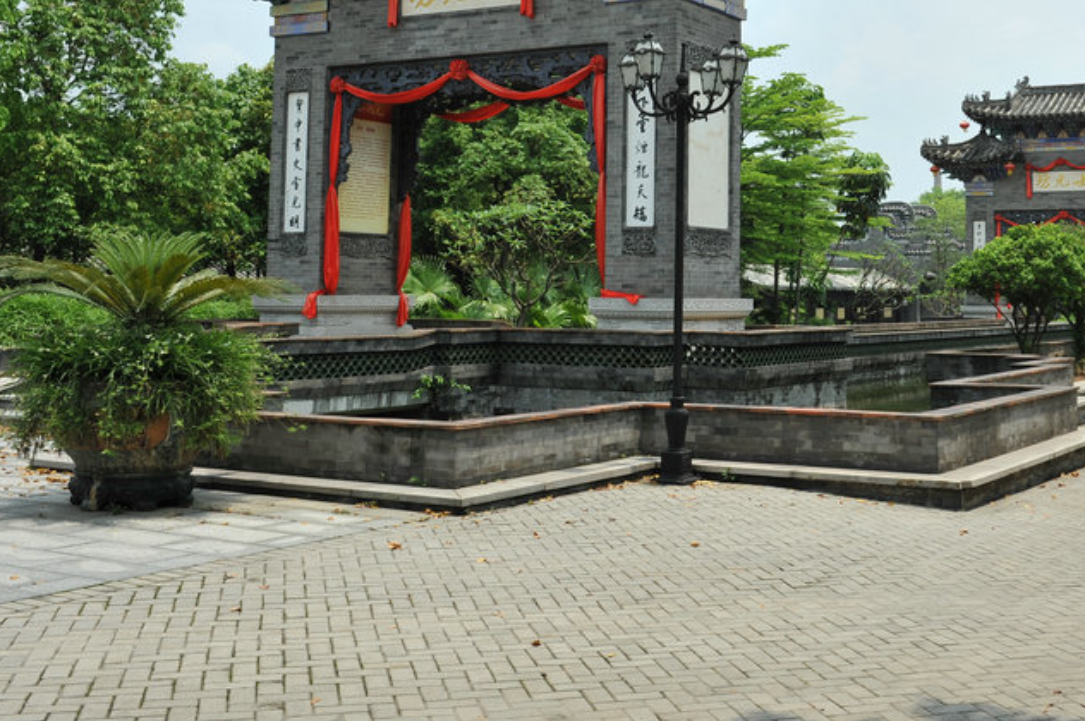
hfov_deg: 41.2
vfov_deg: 28.1
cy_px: 173
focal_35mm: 47
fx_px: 1415
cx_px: 750
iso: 200
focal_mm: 29
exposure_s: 1/320
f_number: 10
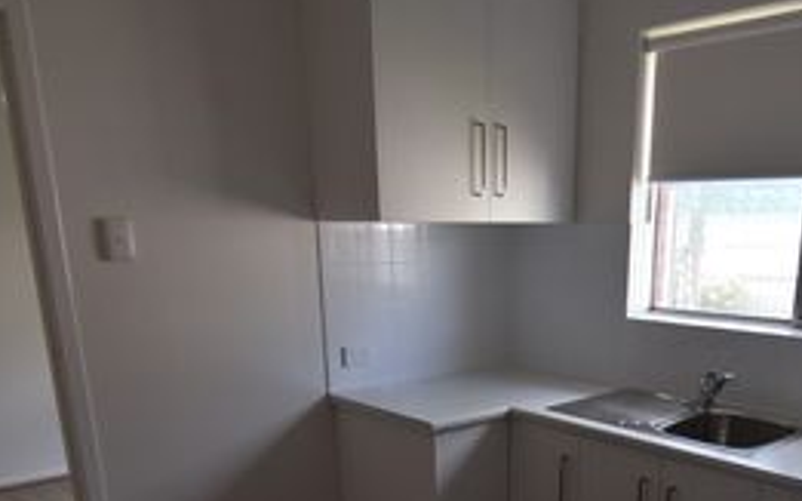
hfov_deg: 57.3
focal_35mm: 33
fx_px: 721
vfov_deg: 35.8
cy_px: 460
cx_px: 513
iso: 400
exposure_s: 1/125
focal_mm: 12
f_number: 5.6
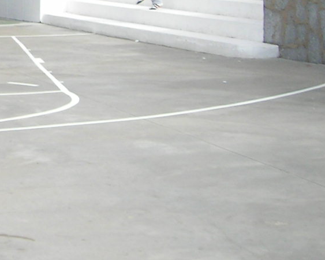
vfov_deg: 11.0
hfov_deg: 13.4
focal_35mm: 135
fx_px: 1298
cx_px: -178
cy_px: -113
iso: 70
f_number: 3.2
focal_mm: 6.3
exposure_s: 1/440
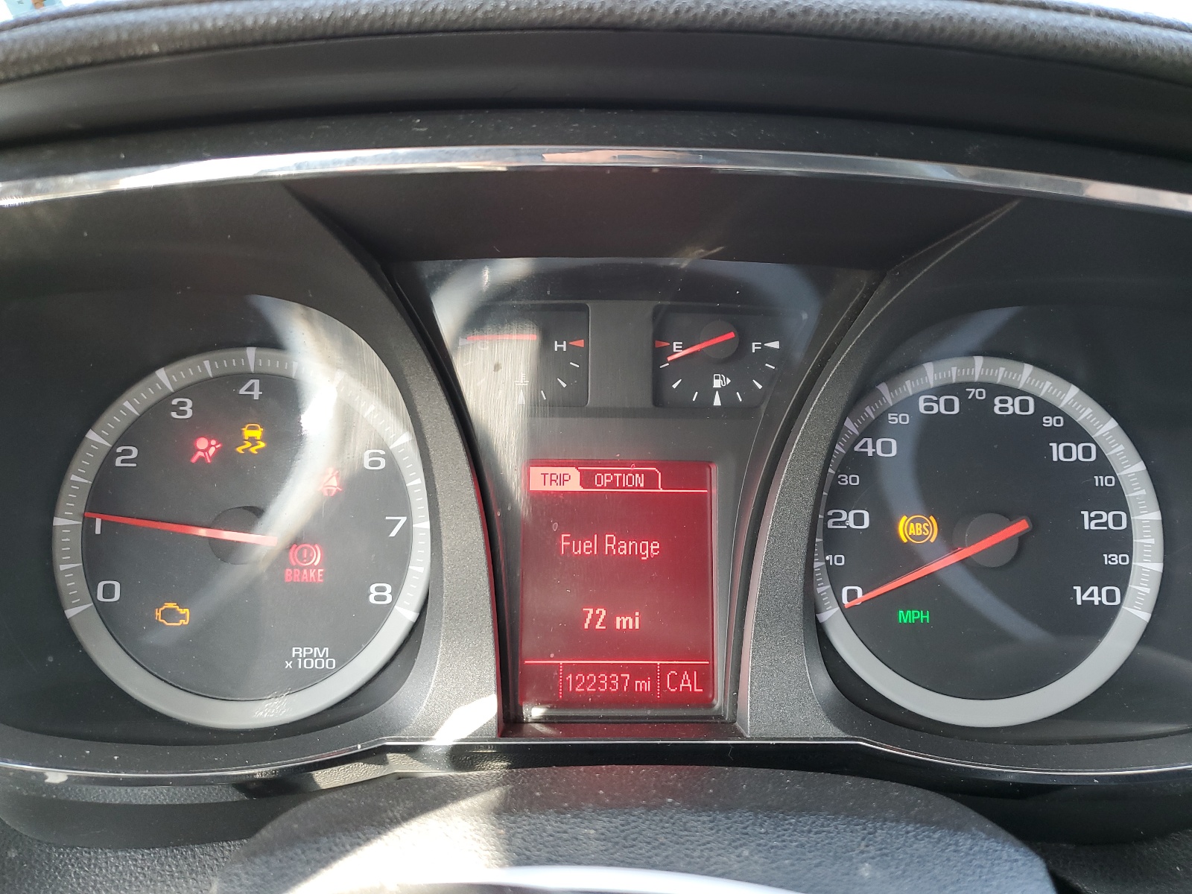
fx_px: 895
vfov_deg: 53.1
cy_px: 447
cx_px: 596
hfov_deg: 67.3
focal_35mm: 26
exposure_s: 1/60.2
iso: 62
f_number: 1.5
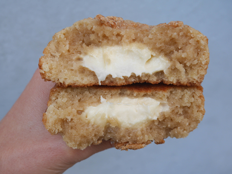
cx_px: 116
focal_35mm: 36
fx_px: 241
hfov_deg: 51.3
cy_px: 87
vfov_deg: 39.7
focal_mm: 18
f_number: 5.6
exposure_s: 1/160
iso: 200
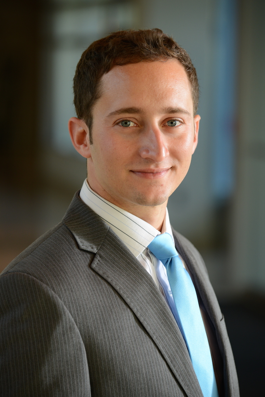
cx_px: 132
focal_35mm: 220
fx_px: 2428
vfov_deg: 9.4
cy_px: 198
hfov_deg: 6.2
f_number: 5.6
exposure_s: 1/200
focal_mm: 220
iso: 640
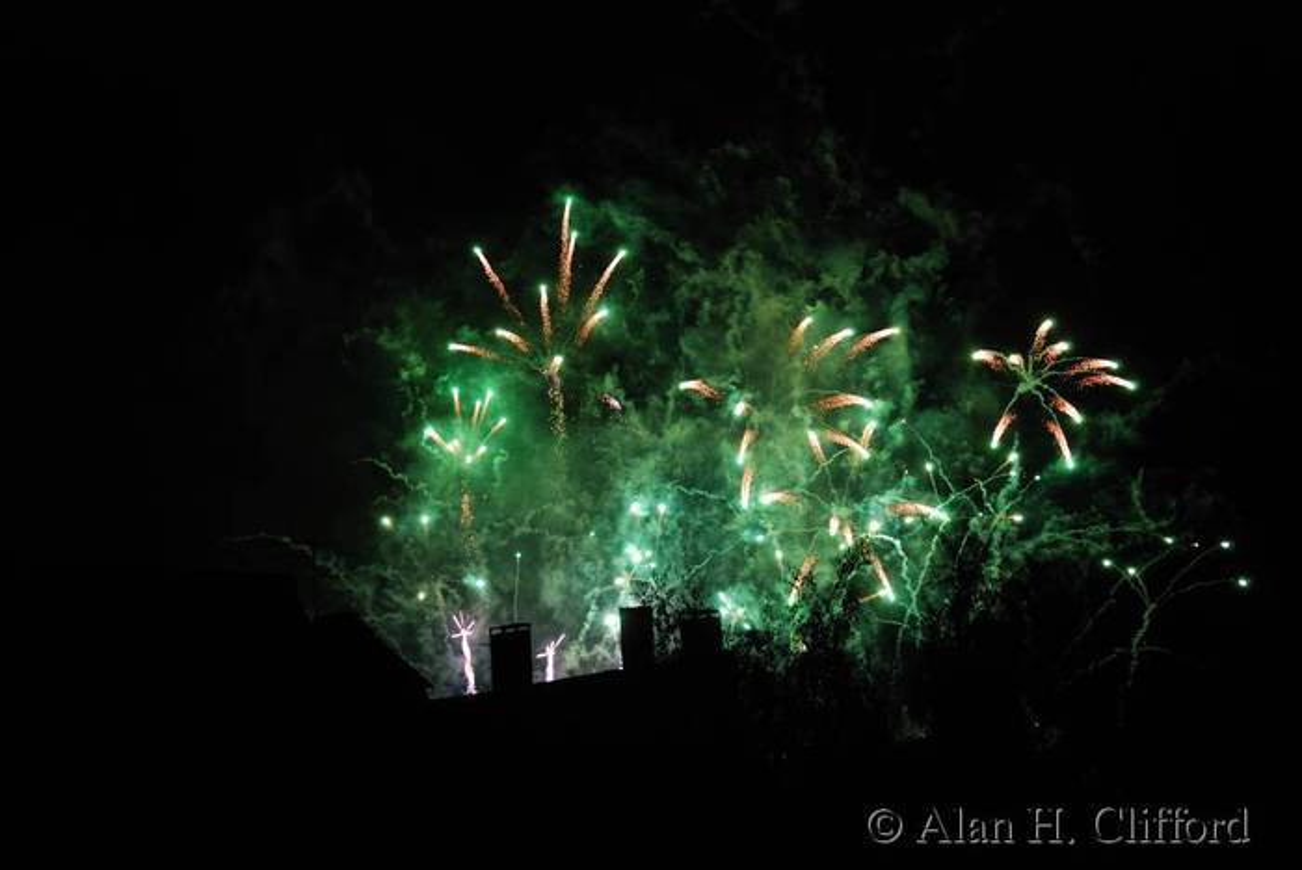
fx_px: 4886
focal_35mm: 135
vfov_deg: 10.2
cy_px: 435
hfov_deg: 15.2
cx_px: 651
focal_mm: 90
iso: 250
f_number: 5.3
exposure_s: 1/30
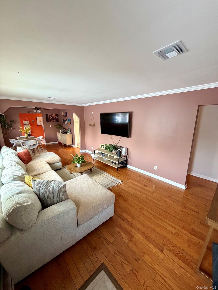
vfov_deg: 102.1
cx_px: 109
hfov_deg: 85.7
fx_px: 118
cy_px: 145
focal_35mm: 14
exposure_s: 1/72
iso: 320
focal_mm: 2.22
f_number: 2.2
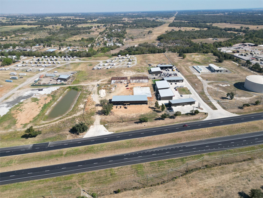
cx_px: 132
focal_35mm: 24
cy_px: 99
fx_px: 182
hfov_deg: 71.6
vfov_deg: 56.8
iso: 130
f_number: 1.7
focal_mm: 6.72
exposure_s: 1/3000
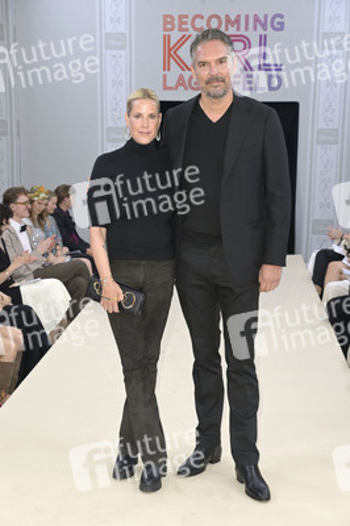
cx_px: 175
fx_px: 949
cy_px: 263
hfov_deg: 20.9
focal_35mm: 65
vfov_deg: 31.0
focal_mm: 65
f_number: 5.6
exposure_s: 1/250
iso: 500
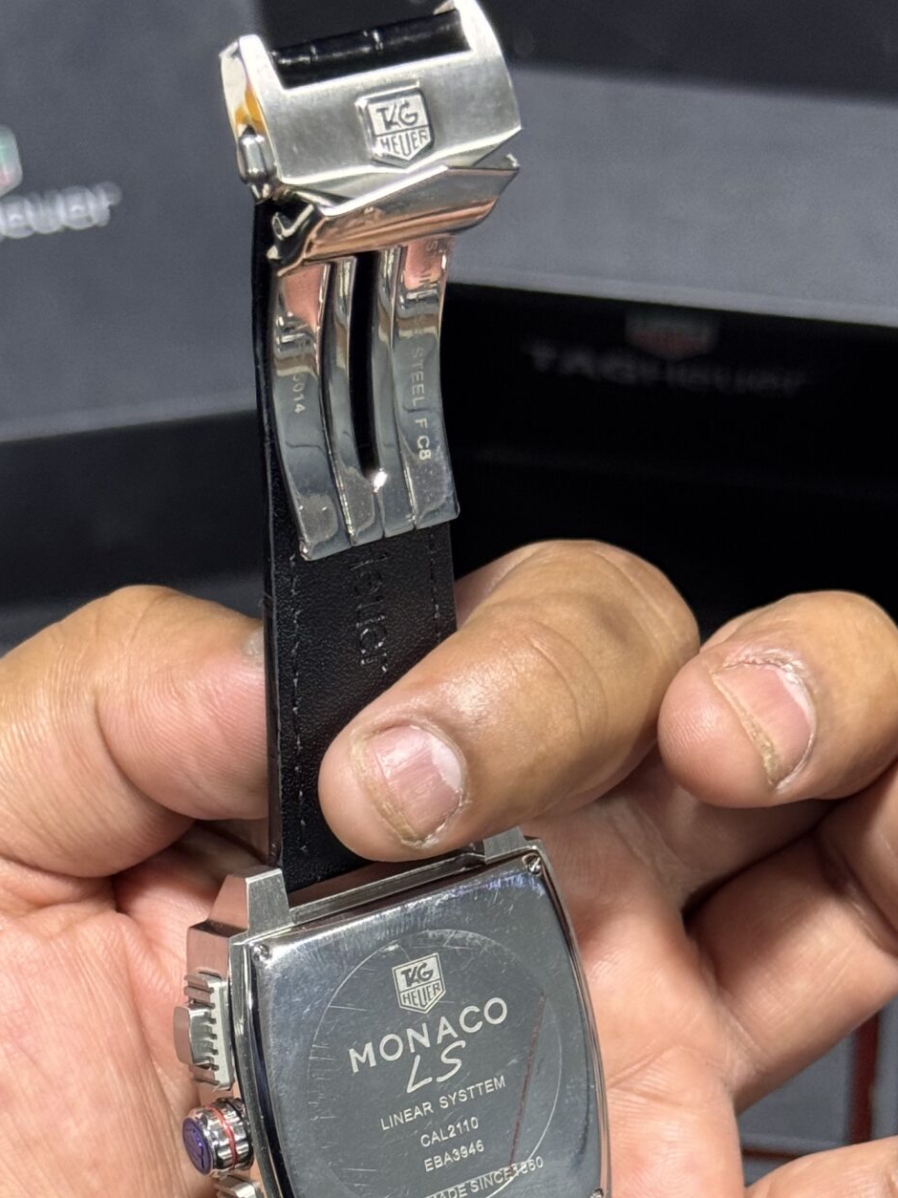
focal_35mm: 98
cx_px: 371
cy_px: 1107
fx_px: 3391
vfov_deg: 19.6
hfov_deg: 15.1
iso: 200
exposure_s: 1/50
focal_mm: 6.76
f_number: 1.78
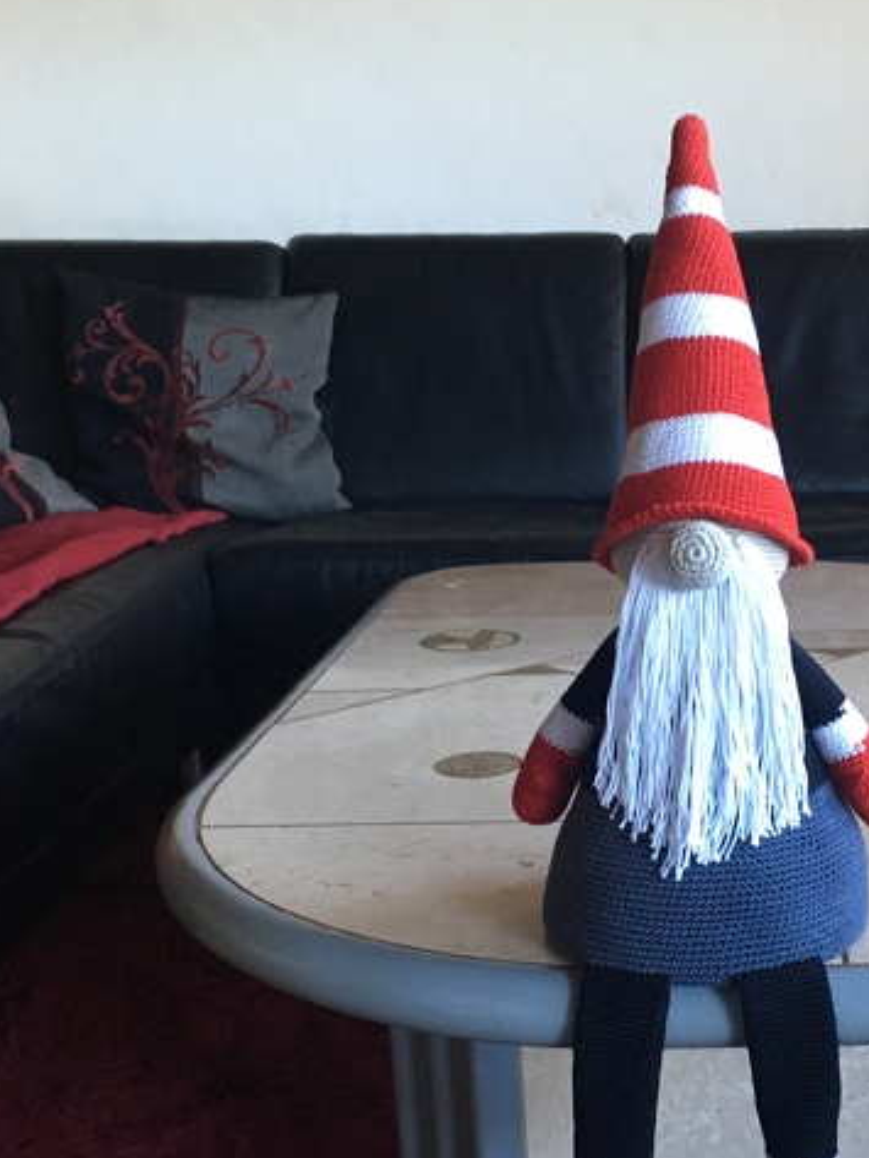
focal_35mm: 49
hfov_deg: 28.9
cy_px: 766
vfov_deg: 38.5
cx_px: 715
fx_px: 1639
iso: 160
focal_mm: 4.15
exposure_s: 1/33
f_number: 2.2
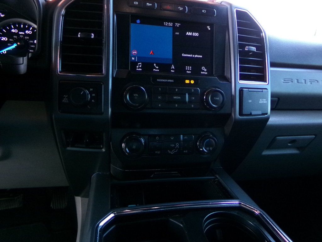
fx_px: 223
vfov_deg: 56.8
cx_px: 161
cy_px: 121
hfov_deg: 71.6
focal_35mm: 24
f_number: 3.7
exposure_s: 1/60
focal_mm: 4.3
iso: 800
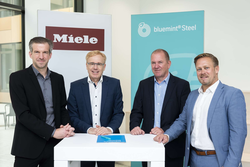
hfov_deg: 41.1
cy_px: 84
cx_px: 125
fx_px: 333
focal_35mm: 48
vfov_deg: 28.1
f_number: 4.5
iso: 1000
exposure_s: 1/200
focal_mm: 48
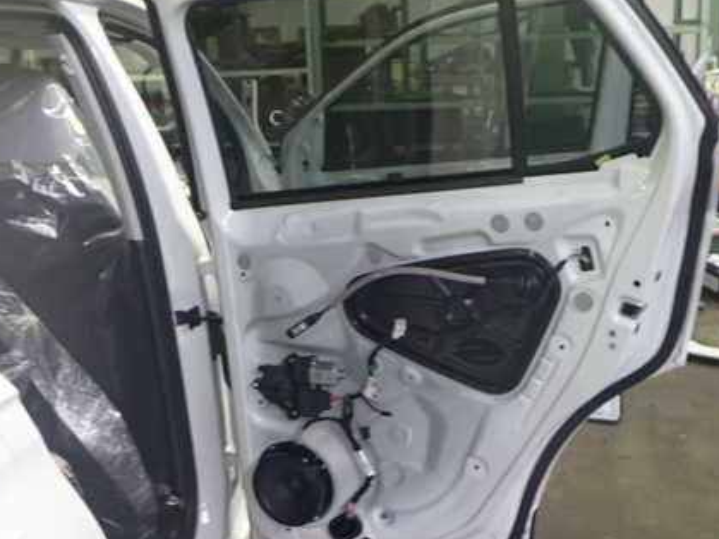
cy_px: 257
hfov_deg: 43.8
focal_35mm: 43
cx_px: 378
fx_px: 893
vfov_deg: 33.6
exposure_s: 1/30
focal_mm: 5.4
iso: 320
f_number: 2.3
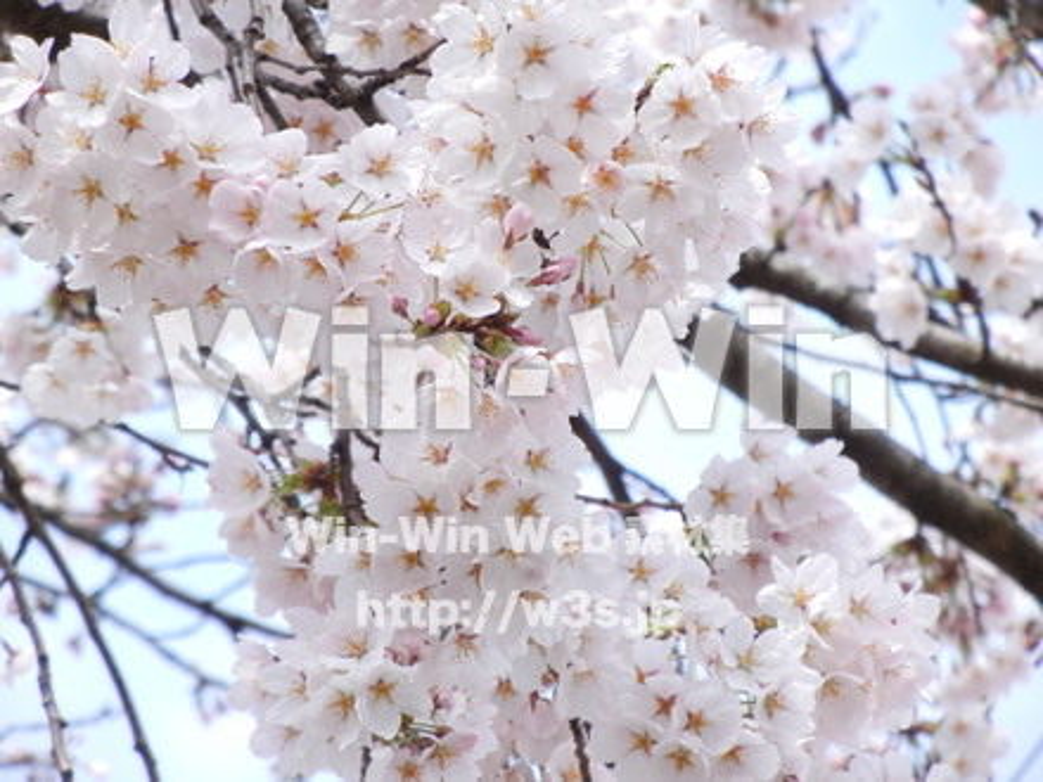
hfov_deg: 7.6
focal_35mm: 262
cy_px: 391
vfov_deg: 5.7
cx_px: 522
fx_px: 7894
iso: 160
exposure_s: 1/320
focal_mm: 47.2
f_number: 5.1
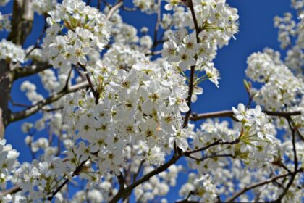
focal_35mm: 44
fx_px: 367
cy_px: 102
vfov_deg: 30.8
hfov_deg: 45.0
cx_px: 152
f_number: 9
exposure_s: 1/320
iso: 100
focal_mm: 29
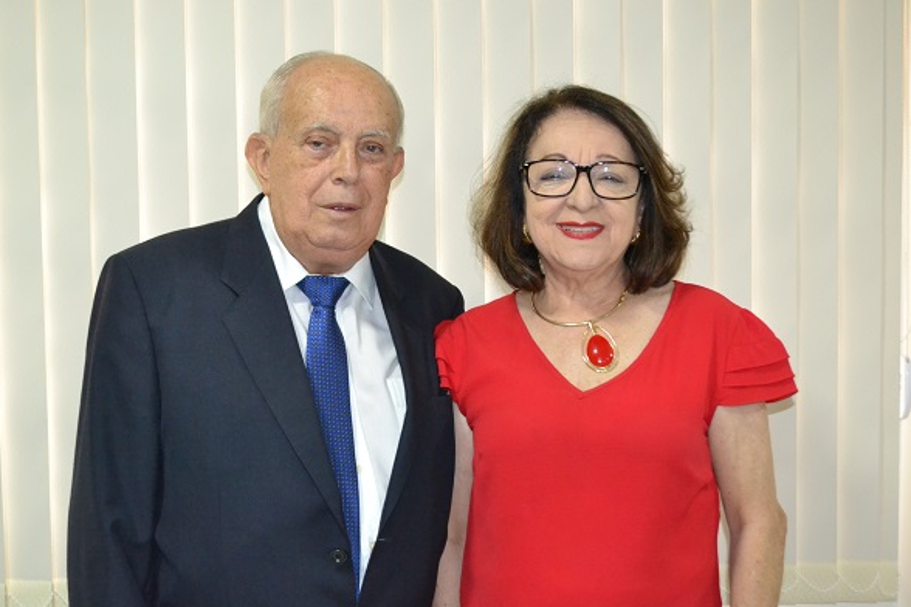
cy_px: 308
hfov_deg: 40.3
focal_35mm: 49
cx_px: 452
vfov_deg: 27.5
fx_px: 1240
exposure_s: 1/60
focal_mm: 32
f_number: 4.8
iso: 3200
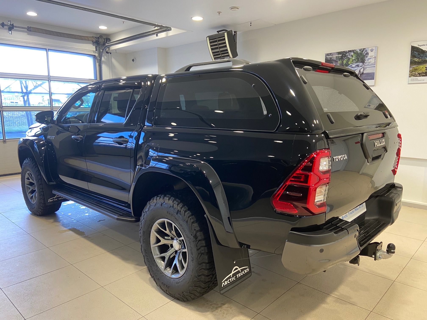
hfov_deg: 67.3
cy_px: 160
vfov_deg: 53.1
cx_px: 214
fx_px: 321
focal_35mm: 26
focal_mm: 4.25
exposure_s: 1/50
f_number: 1.8
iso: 100
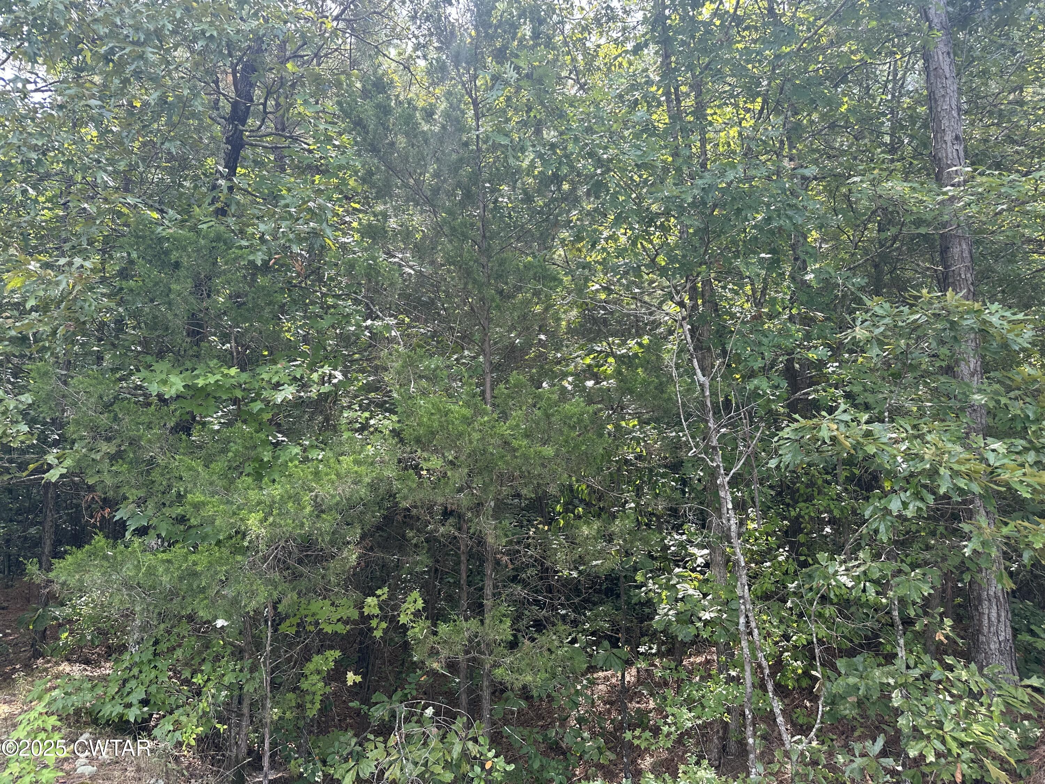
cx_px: 522
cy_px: 392
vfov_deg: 56.8
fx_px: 725
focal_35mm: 24
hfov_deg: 71.6
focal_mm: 6.86
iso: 80
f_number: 1.78
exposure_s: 1/271
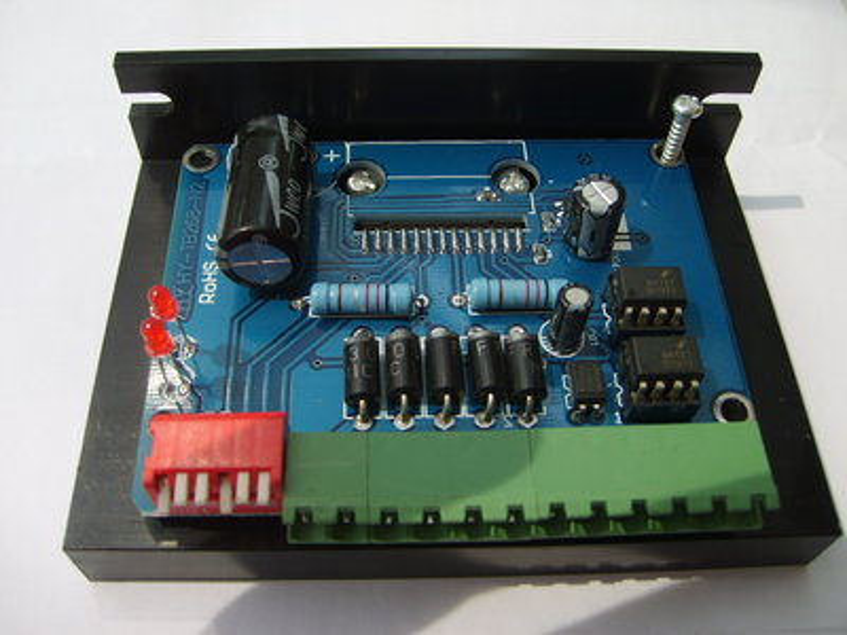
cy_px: 318
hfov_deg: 52.6
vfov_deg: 40.7
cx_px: 424
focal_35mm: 35
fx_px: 856
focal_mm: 5.8
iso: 50
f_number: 2.8
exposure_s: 1/180
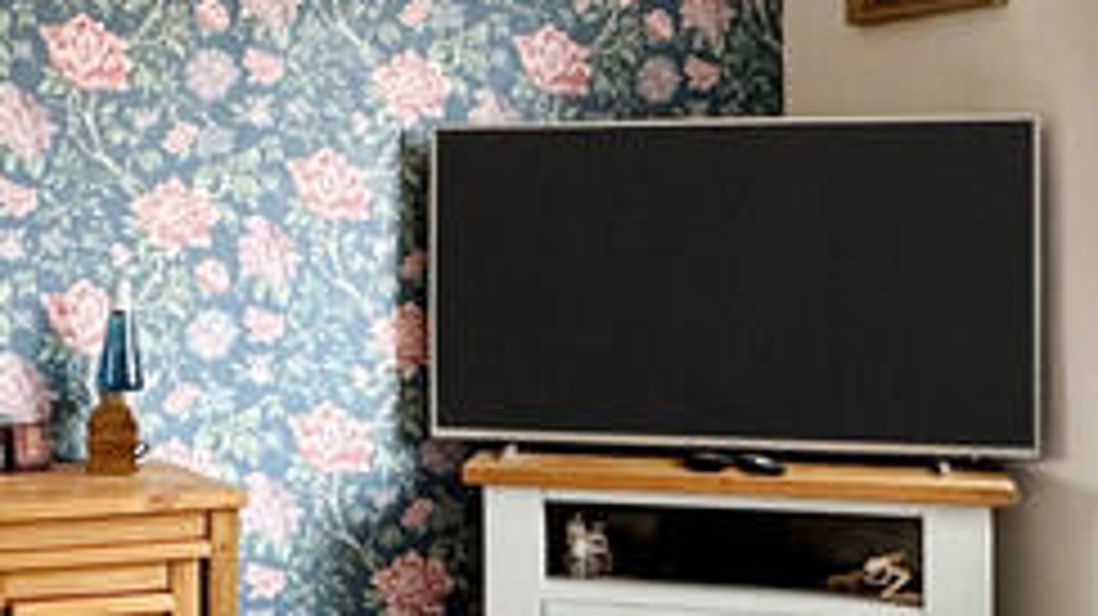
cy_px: 760
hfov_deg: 31.5
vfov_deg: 17.8
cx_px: 144
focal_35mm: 64
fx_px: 1863
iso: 250
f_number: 2.2
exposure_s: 1/50
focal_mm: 2.22
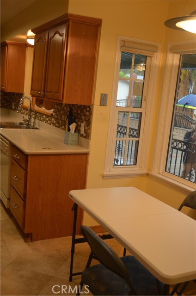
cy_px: 148
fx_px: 320
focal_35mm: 39
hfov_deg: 34.1
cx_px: 98
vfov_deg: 49.6
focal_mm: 26
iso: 720
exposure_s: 1/60
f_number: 4.2
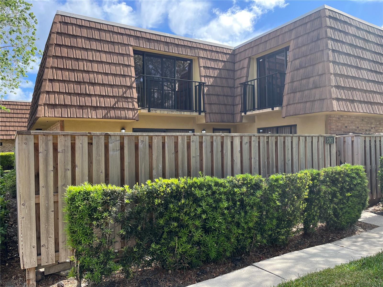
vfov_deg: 53.1
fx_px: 288
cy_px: 144
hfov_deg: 67.3
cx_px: 192
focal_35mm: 26
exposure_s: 1/975
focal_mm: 5.1
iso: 50
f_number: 1.6
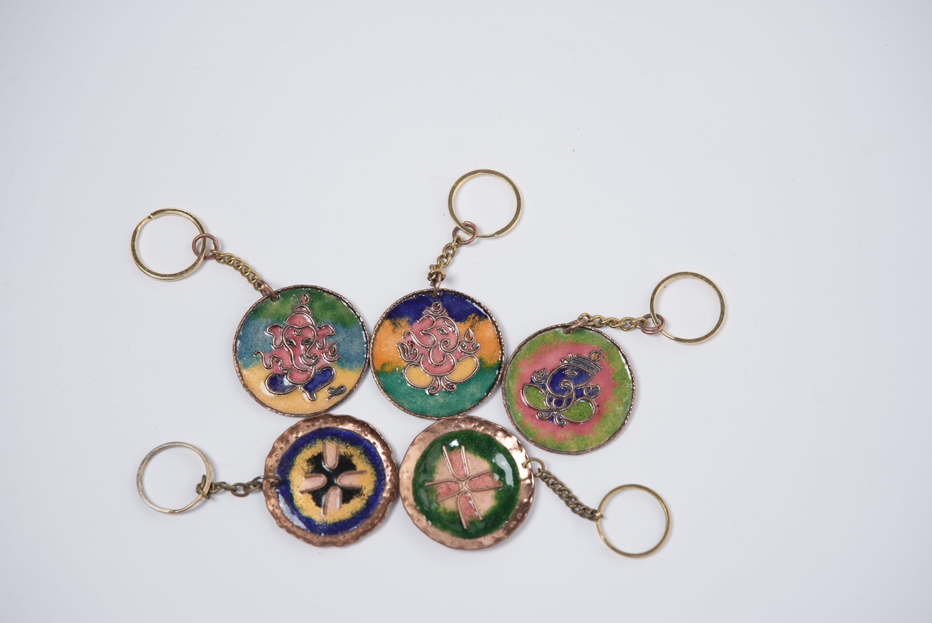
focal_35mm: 75
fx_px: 1943
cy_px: 312
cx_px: 466
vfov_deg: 18.2
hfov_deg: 27.0
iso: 640
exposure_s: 1/500
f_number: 4.5
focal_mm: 75
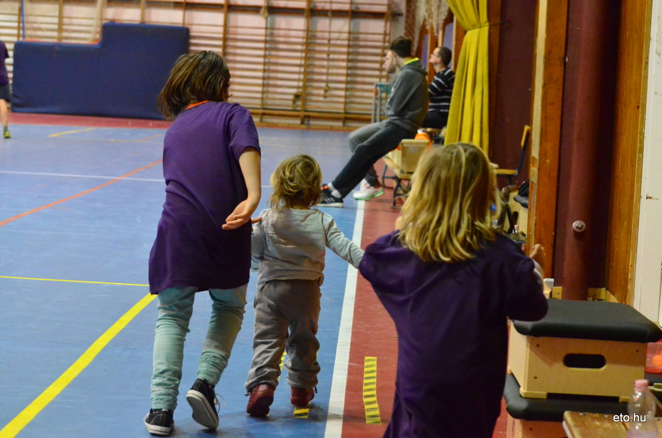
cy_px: 219
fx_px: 1927
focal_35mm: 105
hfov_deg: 19.5
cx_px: 331
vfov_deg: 13.0
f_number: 5
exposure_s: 1/500
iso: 6400
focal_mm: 70
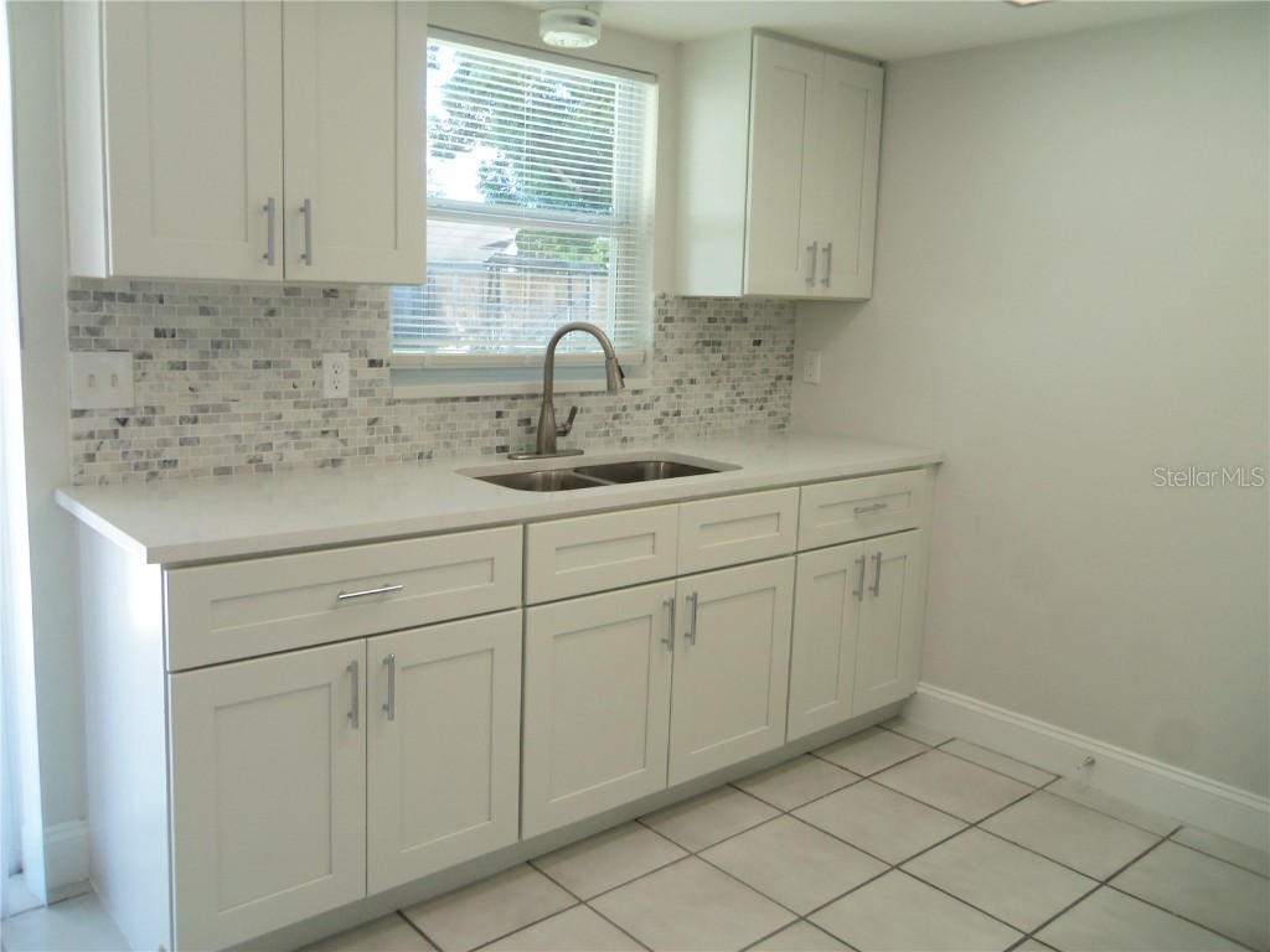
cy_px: 476
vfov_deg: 49.7
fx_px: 1027
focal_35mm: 28
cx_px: 635
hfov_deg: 63.4
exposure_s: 1/40
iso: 100
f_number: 3.9
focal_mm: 5.1
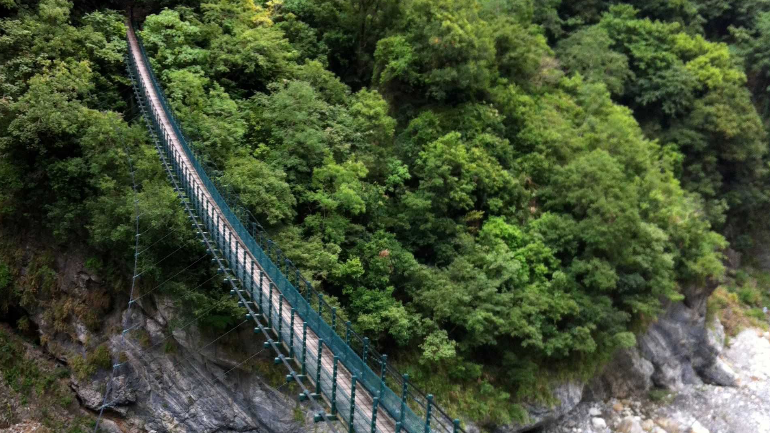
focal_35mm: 52
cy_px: 326
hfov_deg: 39.9
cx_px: 383
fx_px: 1062
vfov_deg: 22.8
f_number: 2.8
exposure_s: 1/120
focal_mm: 3.85
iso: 80
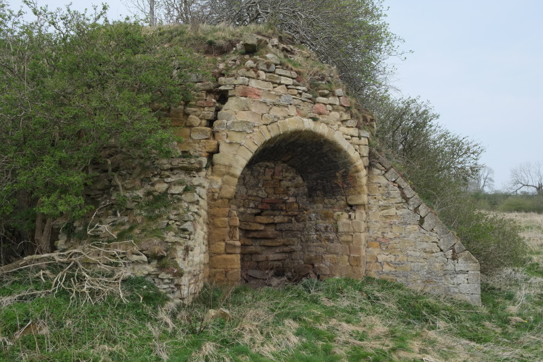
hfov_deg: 54.4
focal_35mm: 35
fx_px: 528
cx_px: 272
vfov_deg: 37.8
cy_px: 181
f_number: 7.1
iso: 800
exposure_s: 1/450
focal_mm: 23
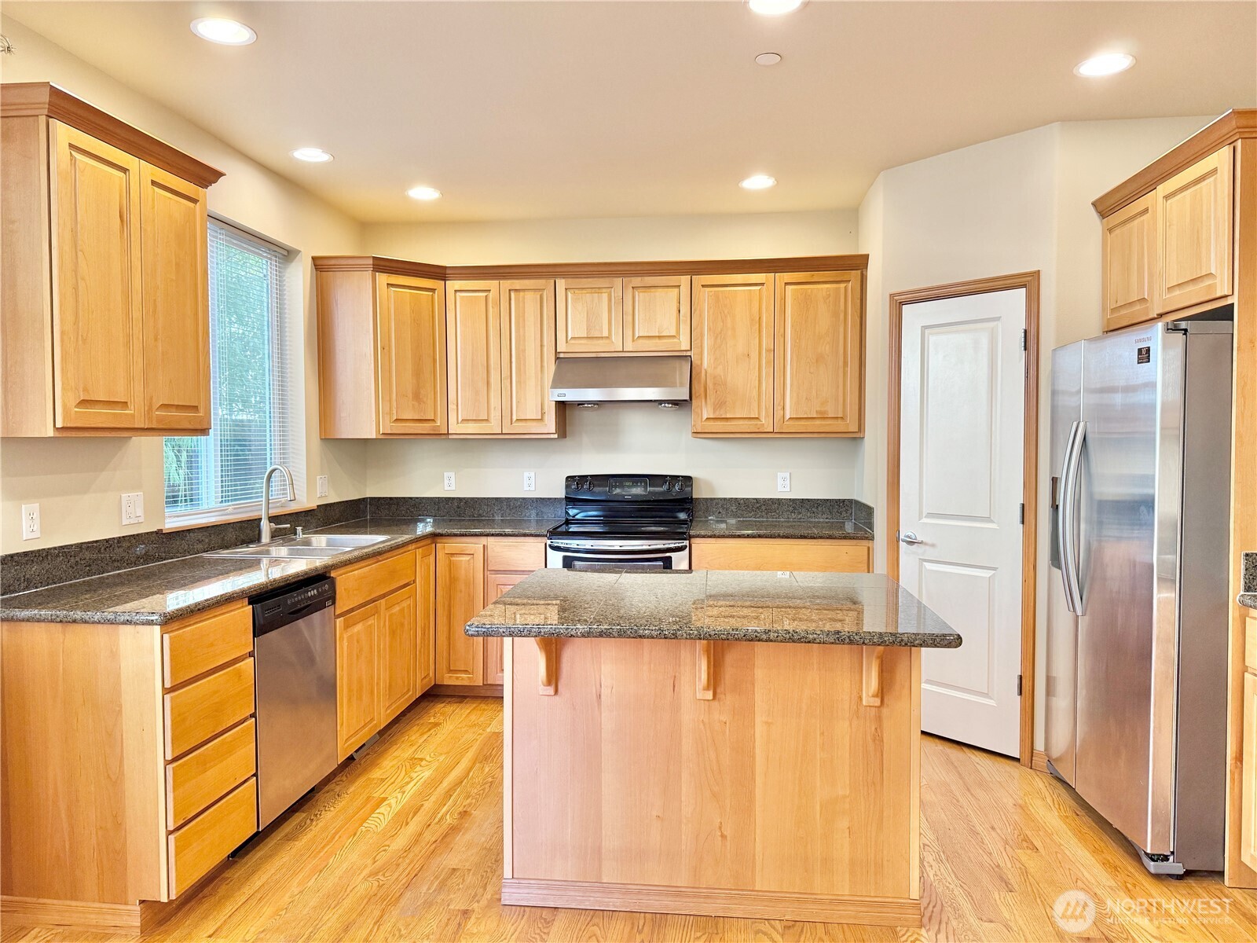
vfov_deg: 56.8
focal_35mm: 24
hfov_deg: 71.6
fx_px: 872
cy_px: 472
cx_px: 628
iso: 250
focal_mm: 6.76
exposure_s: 1/120
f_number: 1.78
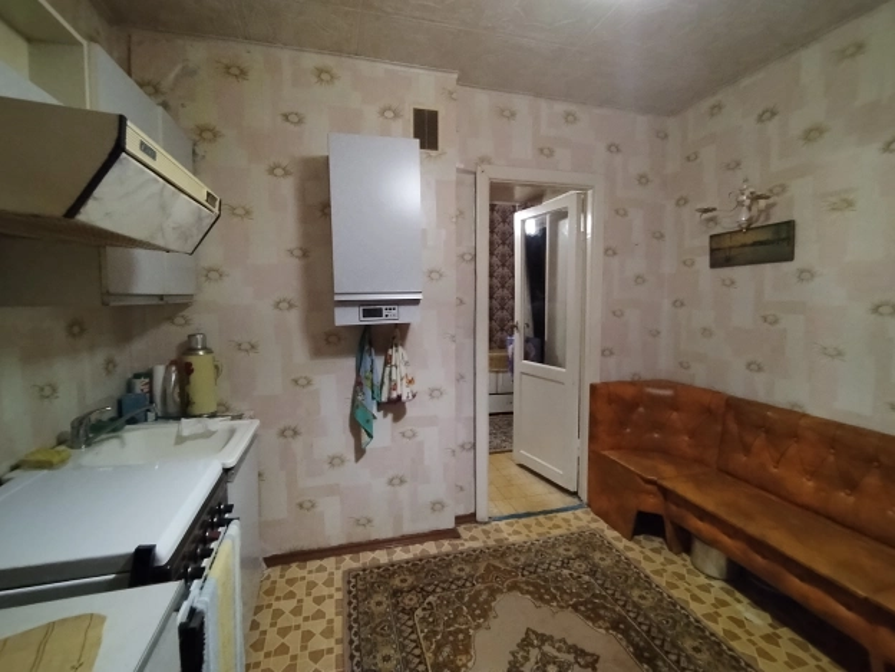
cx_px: 448
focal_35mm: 17
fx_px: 440
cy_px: 336
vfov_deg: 74.7
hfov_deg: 91.0
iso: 590
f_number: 2.2
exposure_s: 1/33.3
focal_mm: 1.42
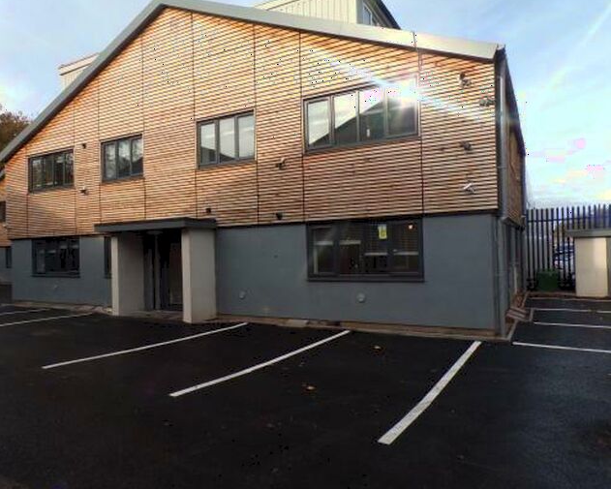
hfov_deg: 65.9
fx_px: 470
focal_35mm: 26
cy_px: 247
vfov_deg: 54.9
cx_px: 276
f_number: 5.8
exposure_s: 1/160
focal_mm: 4.3
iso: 80
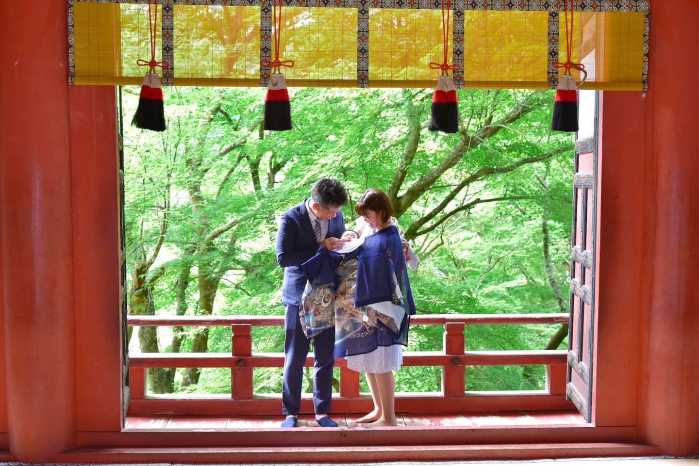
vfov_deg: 33.4
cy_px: 233
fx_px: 777
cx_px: 350
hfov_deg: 48.4
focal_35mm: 40
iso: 2000
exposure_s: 1/200
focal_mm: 40
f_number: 5.6
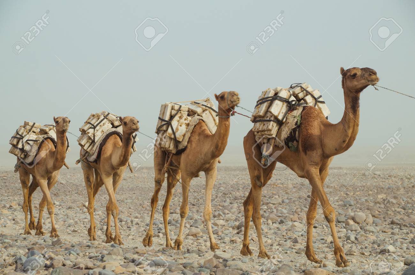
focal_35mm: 142
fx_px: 1634
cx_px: 208
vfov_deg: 9.6
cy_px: 138
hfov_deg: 14.5
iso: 400
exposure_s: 1/640
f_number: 8
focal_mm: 95
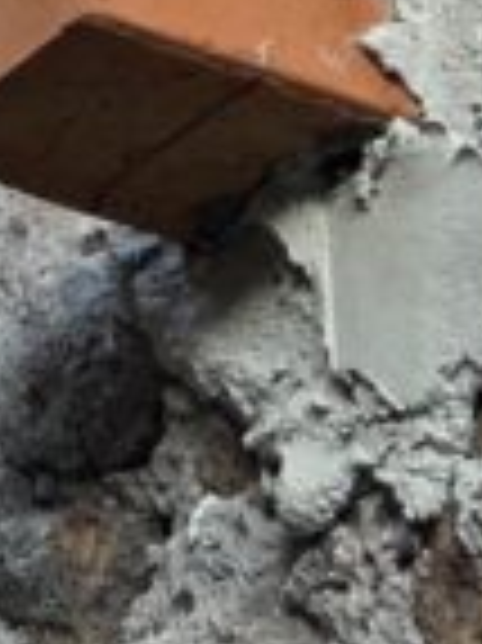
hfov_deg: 7.5
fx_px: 3458
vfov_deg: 9.2
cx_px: -604
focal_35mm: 186
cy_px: -1036
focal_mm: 5.7
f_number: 1.5
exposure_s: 1/448
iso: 50
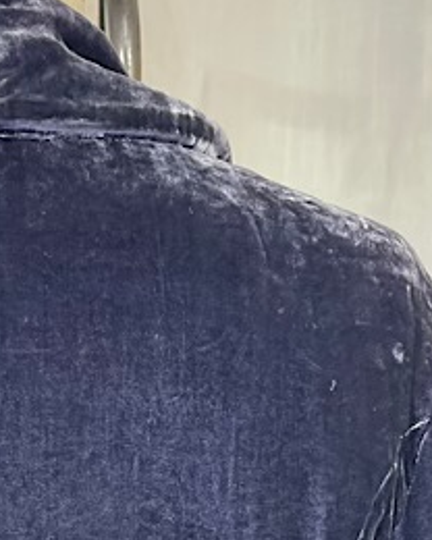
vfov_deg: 22.3
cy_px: 729
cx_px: 15
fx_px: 1199
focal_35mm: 75
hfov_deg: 19.9
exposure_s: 1/120
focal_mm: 5.1
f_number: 1.6
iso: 100
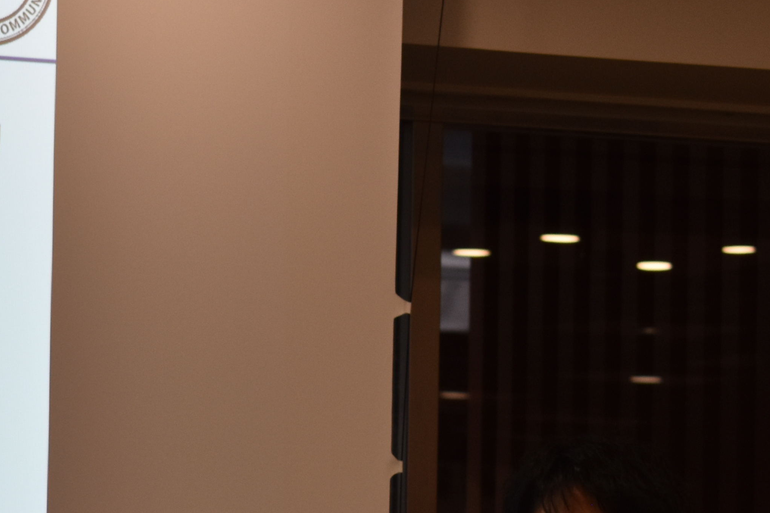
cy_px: 482
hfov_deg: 8.5
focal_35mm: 243
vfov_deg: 5.6
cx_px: 317
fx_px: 5207
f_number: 5.6
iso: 400
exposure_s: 1/125
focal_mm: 55
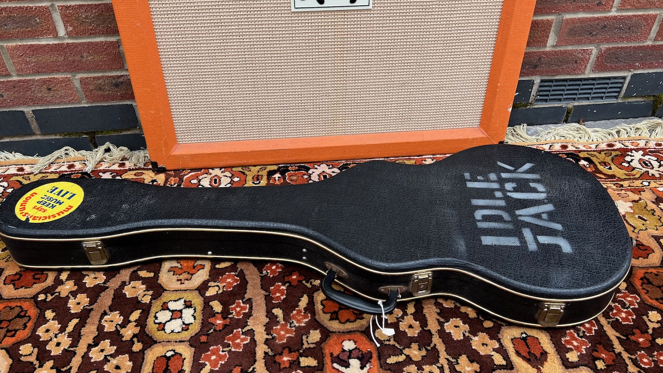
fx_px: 510
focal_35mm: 29
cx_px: 326
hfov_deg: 66.1
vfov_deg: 40.1
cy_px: 162
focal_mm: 5.7
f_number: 1.5
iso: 50
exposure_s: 1/678
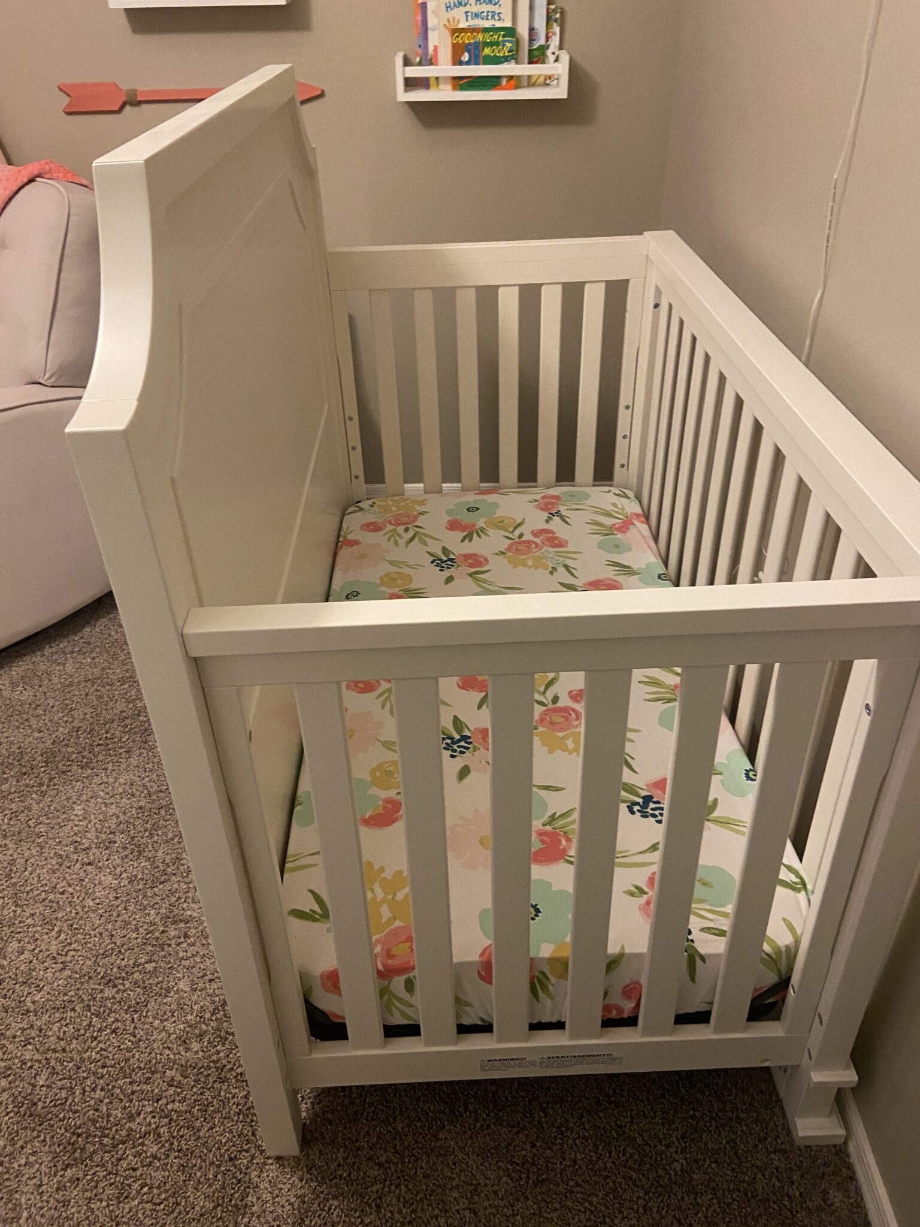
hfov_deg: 53.1
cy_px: 614
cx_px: 460
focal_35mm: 26
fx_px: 921
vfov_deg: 67.3
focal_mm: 4.25
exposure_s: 1/30
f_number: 1.8
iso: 500
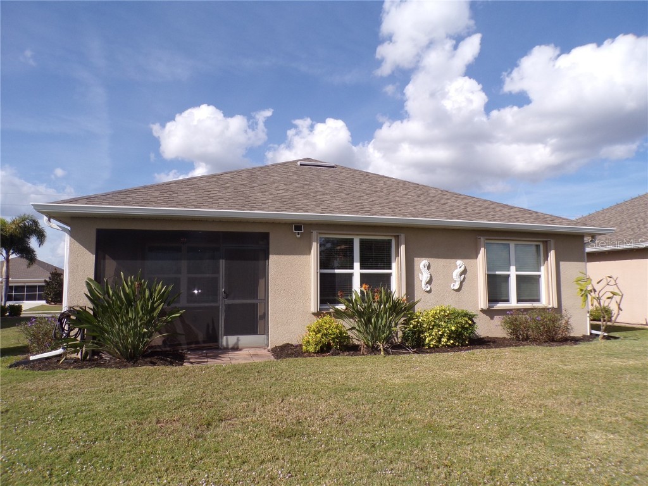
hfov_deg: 71.6
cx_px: 324
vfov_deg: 56.8
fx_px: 449
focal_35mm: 24
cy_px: 243
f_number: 5.8
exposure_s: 1/400
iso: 80
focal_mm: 4.3
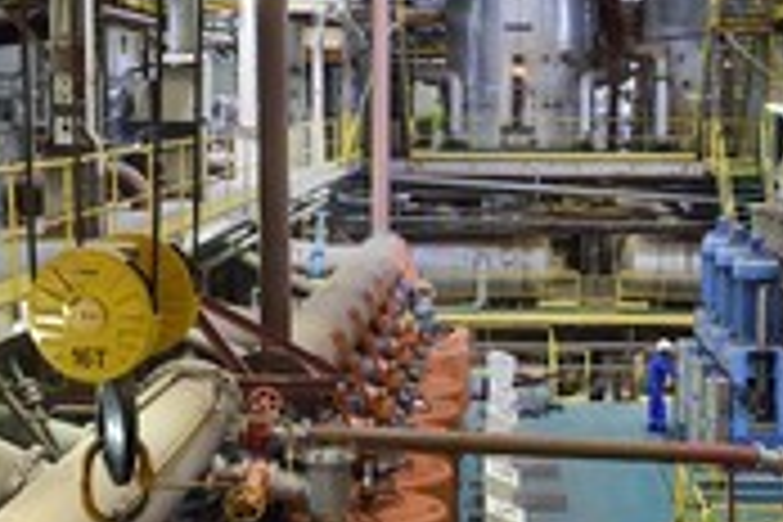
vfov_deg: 18.1
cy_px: 189
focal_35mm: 75
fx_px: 1631
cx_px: 488
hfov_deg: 26.9
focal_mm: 31
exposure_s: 1/25
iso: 800
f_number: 7.1
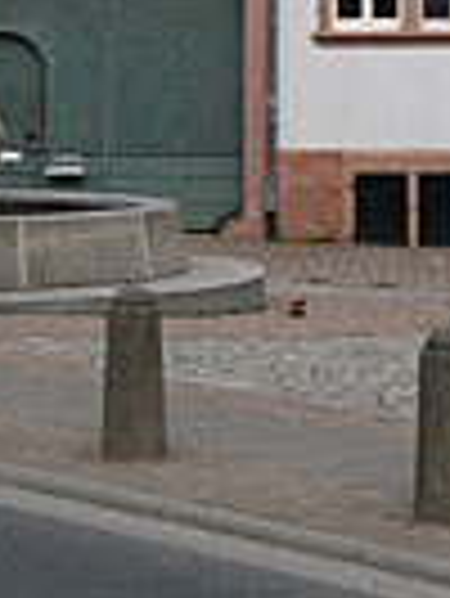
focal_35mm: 144
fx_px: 2492
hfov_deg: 10.3
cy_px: -180
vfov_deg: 13.2
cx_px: 144
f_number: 4.5
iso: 80
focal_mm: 5.3
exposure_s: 1/500
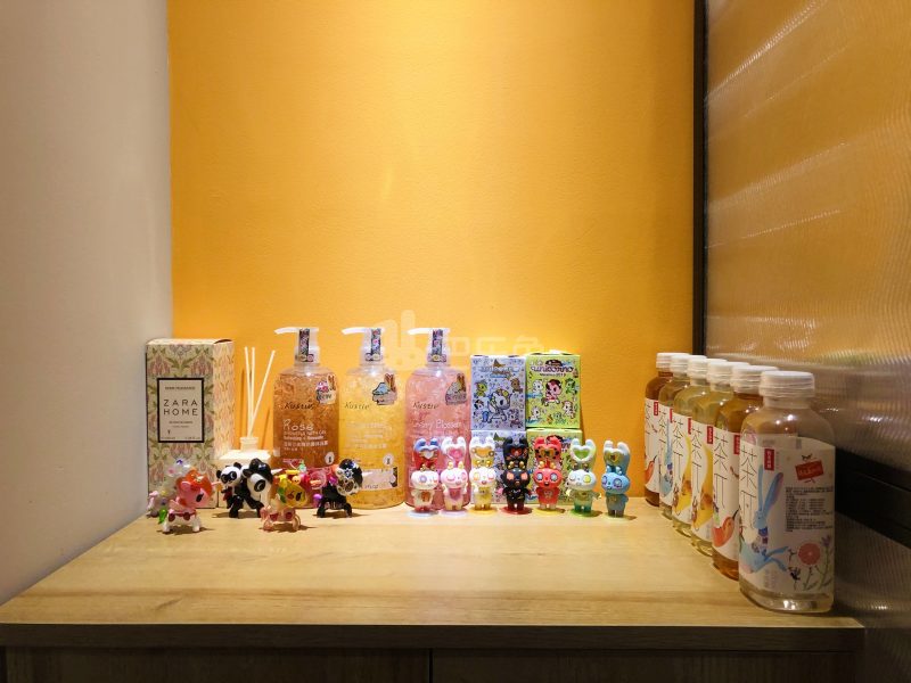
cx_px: 456
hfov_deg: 63.4
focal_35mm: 28
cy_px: 342
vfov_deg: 49.7
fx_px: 737
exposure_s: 1/33
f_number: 1.8
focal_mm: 3.99
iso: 40
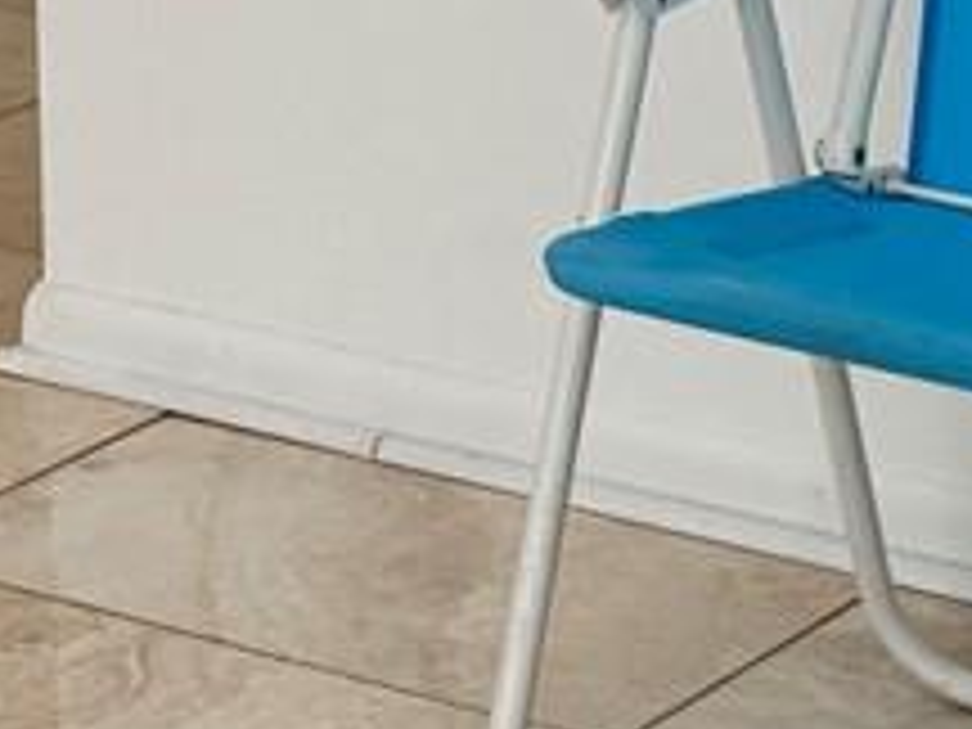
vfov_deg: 7.9
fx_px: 4998
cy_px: -868
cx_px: -50
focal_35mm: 178
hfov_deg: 11.0
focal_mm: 6.76
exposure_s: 1/302
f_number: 1.78
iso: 80
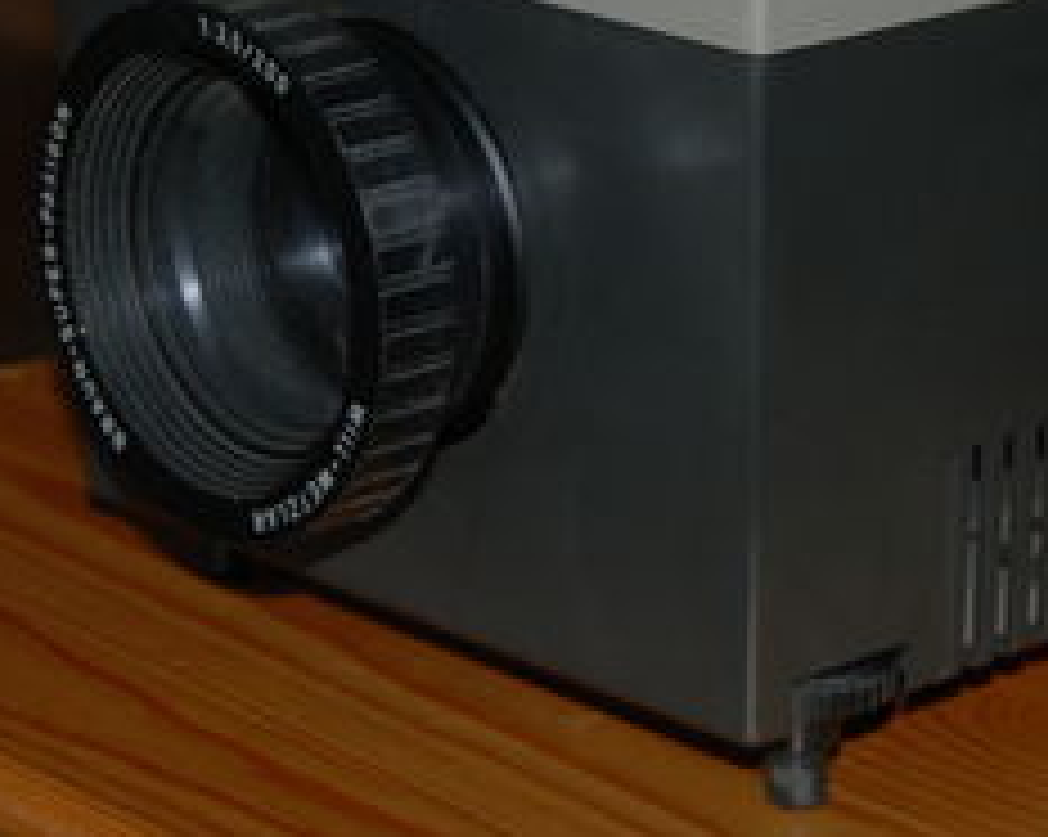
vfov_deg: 10.4
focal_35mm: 147
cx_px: 702
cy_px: 40
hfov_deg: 13.1
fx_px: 4556
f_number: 5
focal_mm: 38
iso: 200
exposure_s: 1/60
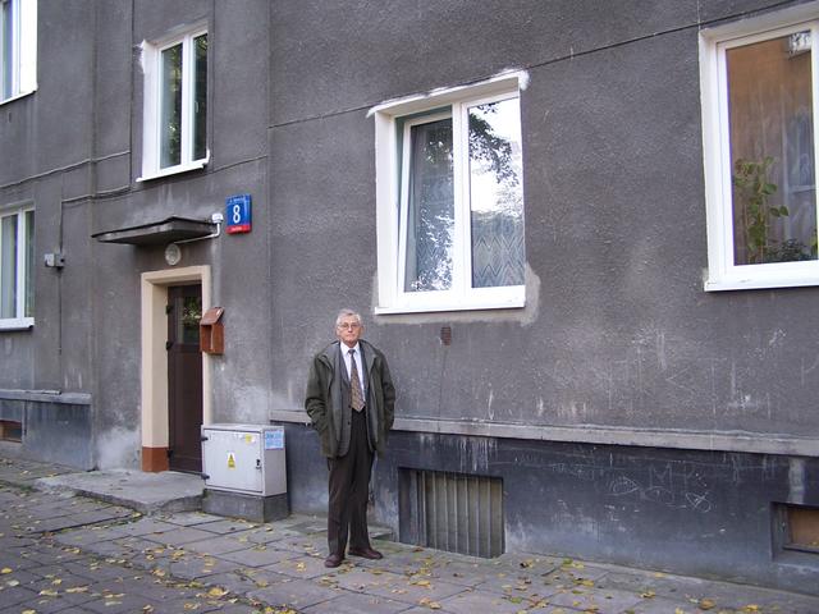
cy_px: 307
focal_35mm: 38
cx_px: 410
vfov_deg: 37.7
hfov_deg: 49.0
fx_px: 899
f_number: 2.8
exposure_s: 1/30
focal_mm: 6.3
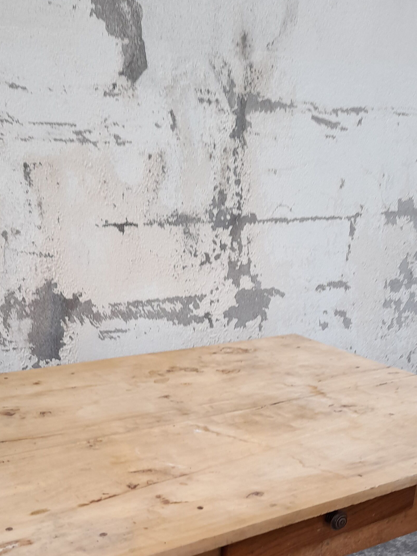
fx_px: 755
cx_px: 211
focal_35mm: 47
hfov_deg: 30.9
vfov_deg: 37.9
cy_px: 494
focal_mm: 4.6
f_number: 2
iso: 64
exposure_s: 1/50
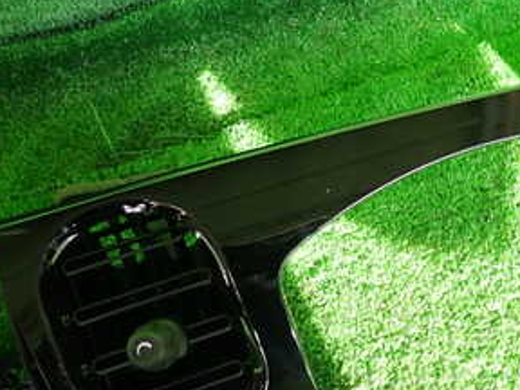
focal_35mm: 52
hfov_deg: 35.8
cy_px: 253
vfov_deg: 27.9
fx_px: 781
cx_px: 406
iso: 100
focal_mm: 4.5
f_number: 2
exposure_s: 1/60
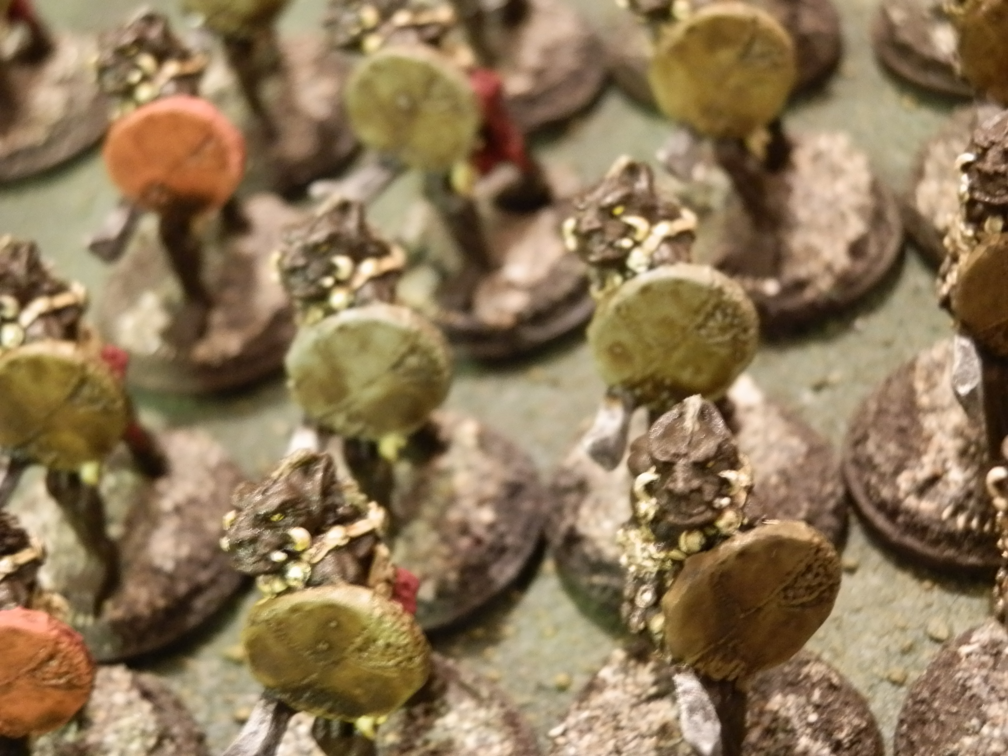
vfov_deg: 24.0
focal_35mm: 61
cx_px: 504
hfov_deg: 31.7
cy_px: 378
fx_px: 1776
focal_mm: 10.99
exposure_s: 1/3
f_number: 3.7
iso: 400
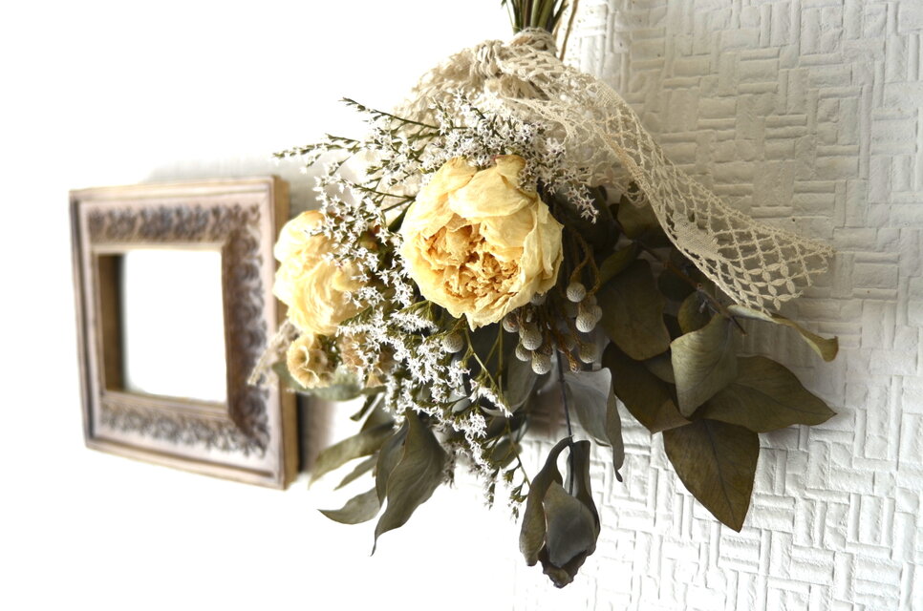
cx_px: 462
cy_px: 306
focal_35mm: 57
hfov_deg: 35.1
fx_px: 1459
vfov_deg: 23.7
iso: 100
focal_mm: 38
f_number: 3.5
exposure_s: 1/25
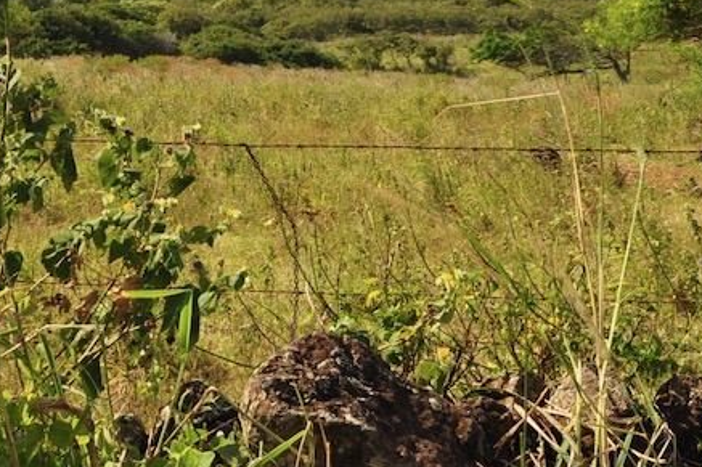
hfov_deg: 25.7
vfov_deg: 17.1
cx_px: 365
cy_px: 75
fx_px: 1540
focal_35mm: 79
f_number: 9
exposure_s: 1/125
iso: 200
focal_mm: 18
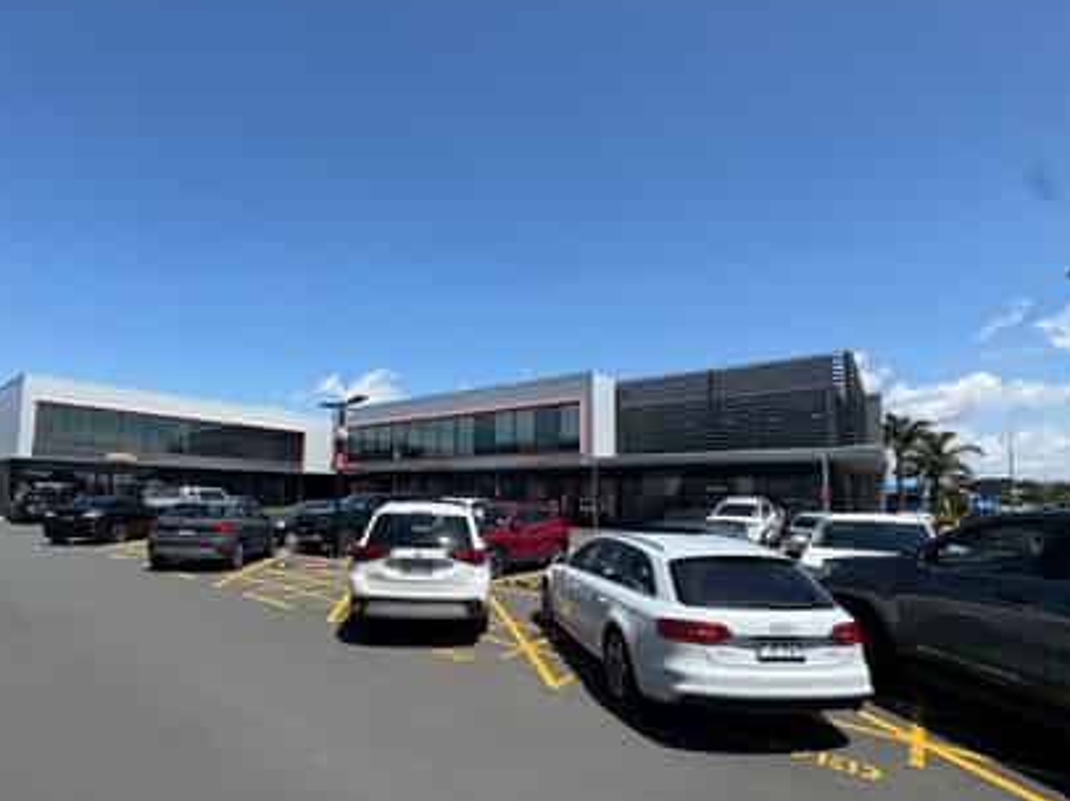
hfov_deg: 90.6
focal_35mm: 17
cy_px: 455
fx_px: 525
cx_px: 470
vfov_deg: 74.3
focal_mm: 2.22
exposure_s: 1/1927
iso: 50
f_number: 2.2
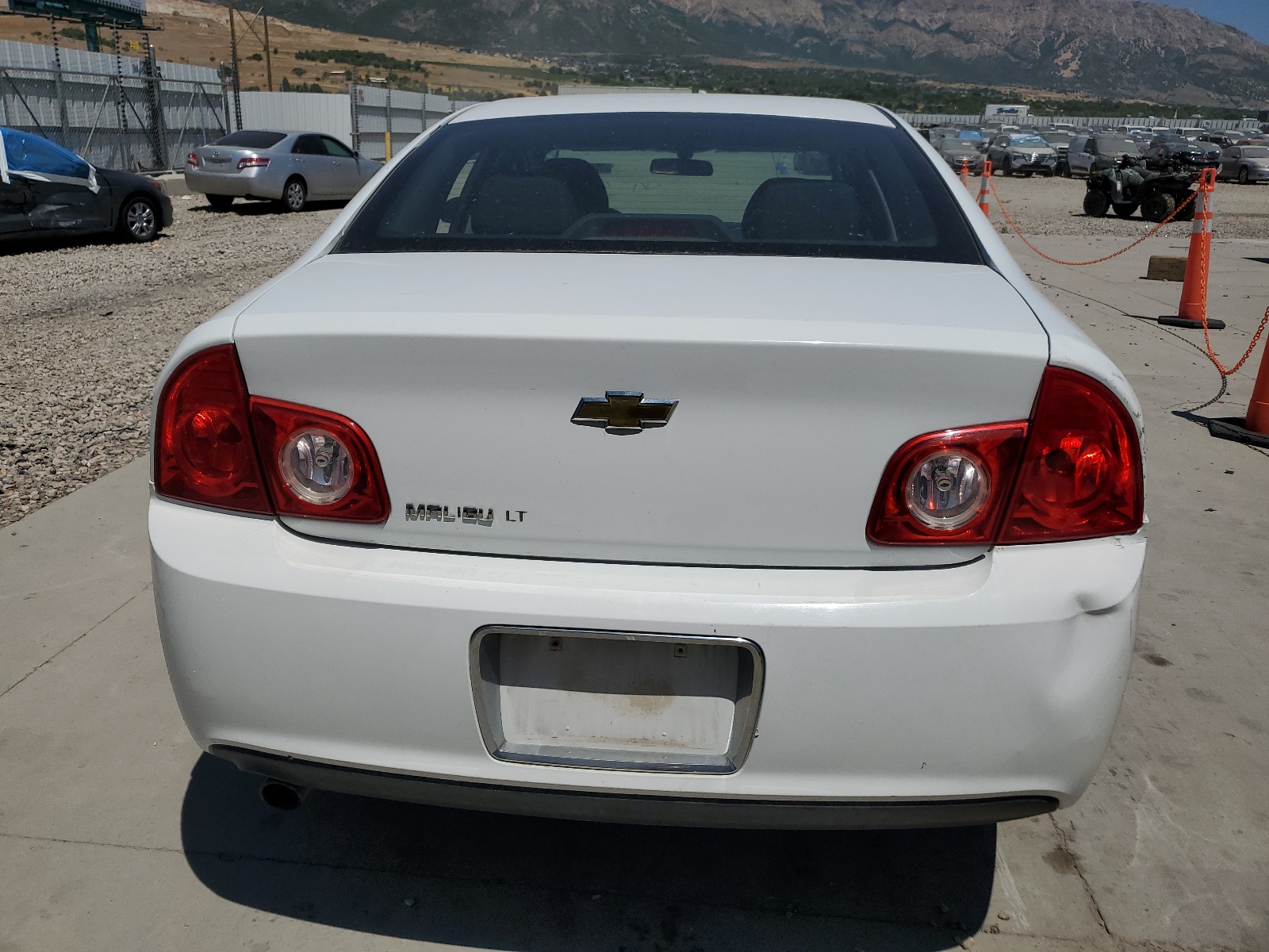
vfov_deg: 53.1
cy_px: 476
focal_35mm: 26
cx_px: 634
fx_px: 953
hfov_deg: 67.3
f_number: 1.5
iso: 51
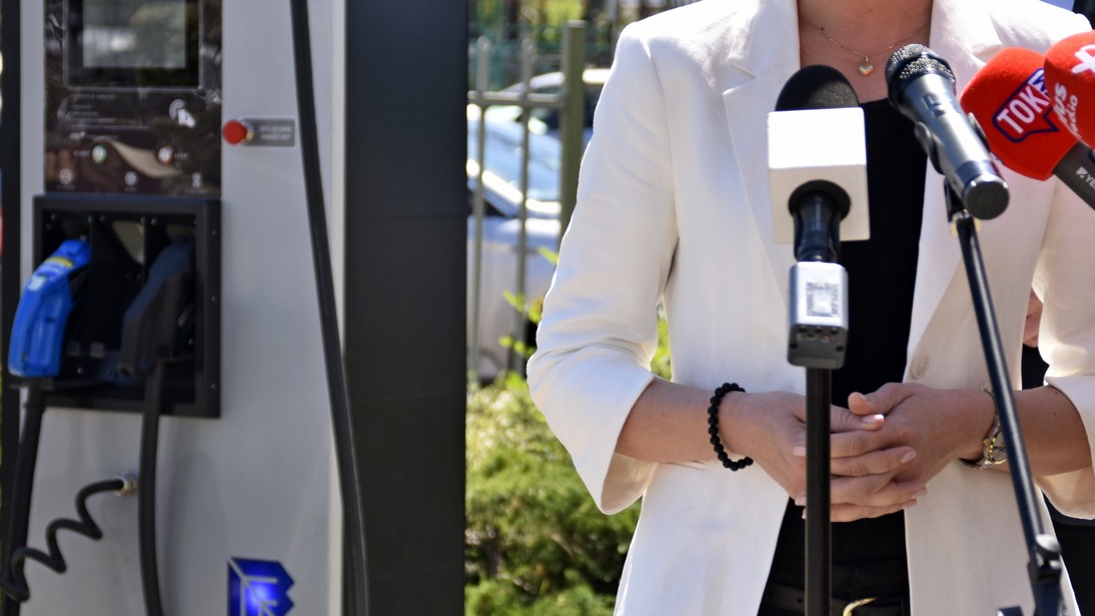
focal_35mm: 147
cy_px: 182
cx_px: 704
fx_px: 4269
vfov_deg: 8.3
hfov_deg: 14.6
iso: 100
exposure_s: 1/640
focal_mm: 50
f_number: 3.8
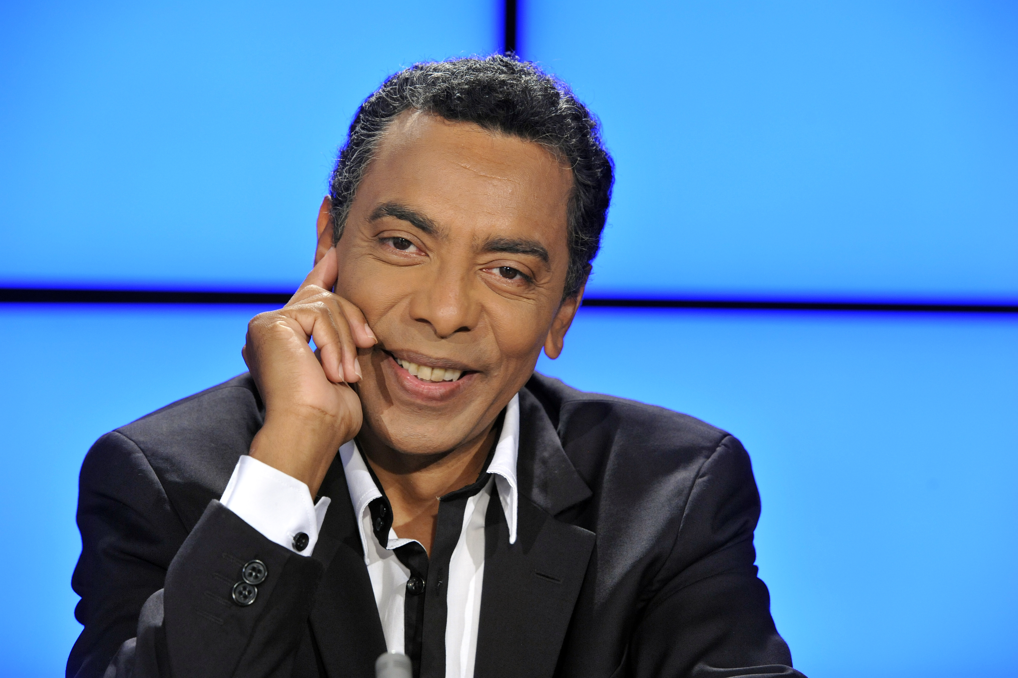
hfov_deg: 12.8
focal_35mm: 160
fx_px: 4521
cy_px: 339
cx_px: 509
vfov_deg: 8.6
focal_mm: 160
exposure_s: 1/160
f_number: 5.6
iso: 2500
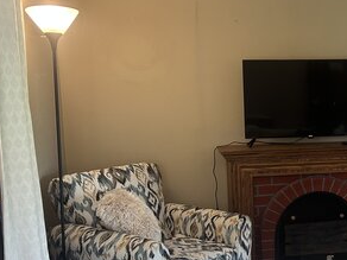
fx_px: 571
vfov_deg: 25.6
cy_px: 159
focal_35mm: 57
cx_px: 307
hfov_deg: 32.3
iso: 200
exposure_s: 1/60
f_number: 1.5
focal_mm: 5.7
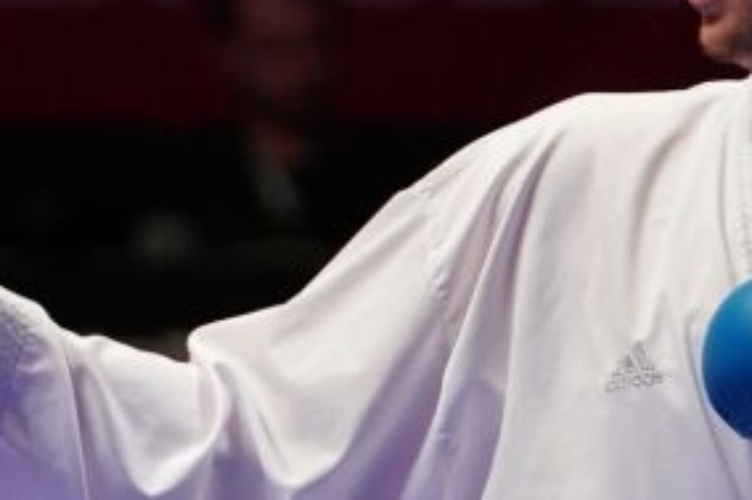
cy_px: 537
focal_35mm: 786
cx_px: 493
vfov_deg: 1.7
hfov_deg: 2.6
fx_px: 16408
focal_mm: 124
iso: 1250
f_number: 2.8
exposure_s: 1/1000
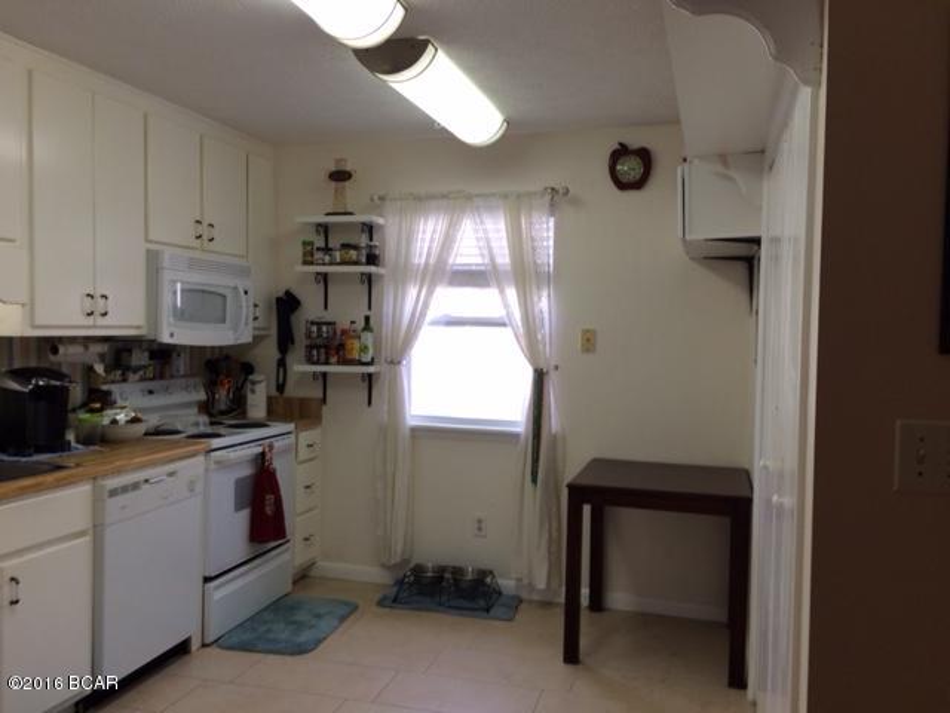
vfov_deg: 48.2
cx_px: 475
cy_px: 356
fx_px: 796
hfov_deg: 61.7
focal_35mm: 29
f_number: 2.2
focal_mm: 4.15
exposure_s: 1/60
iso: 50
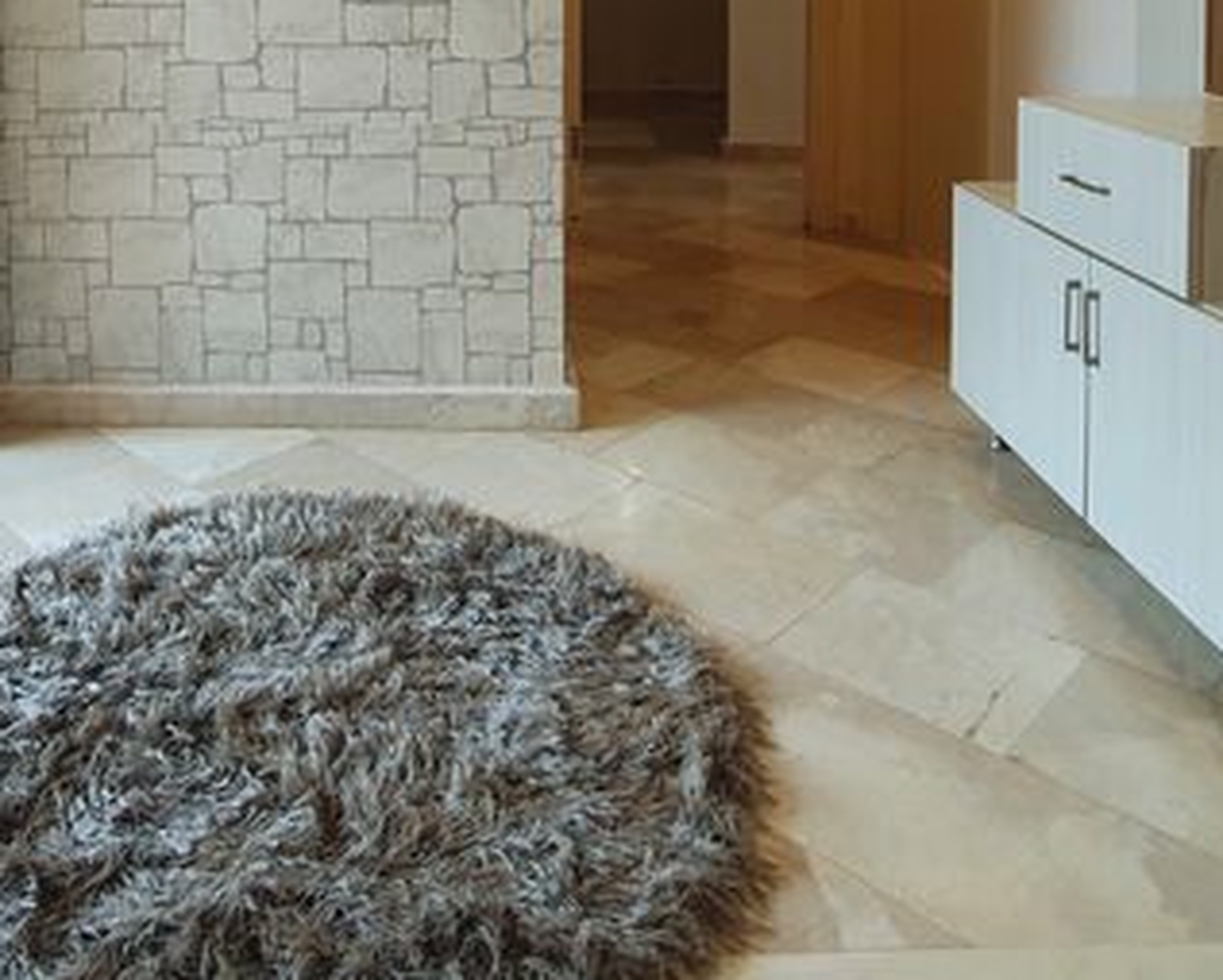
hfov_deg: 54.4
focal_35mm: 32
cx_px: 401
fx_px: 1159
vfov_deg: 39.7
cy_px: -23
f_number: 2.2
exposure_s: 1/50
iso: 64
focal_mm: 1.8
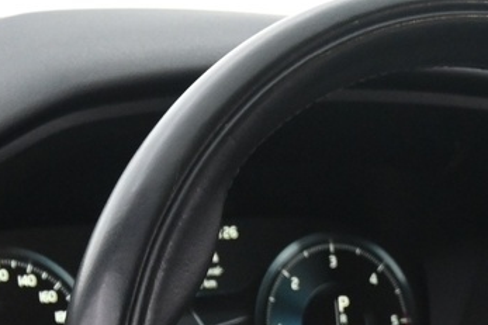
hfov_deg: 14.1
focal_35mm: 144
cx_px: 491
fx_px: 1944
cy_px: 684
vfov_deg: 8.9
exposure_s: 1/30
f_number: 3.8
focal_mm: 20.5
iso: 1800
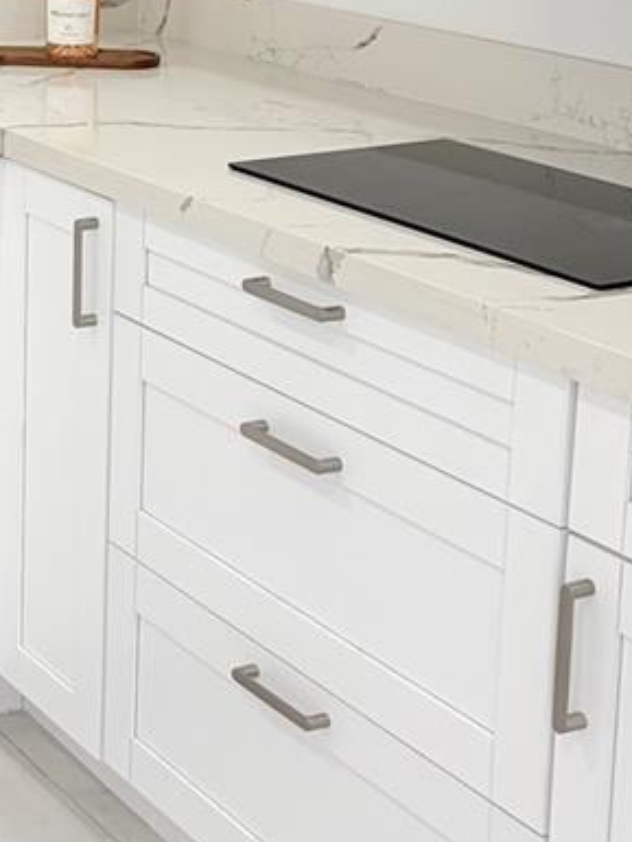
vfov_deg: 23.4
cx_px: -155
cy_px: 63
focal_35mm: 81
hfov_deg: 17.3
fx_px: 1971
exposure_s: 1/120
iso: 32
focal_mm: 5.96
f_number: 1.6
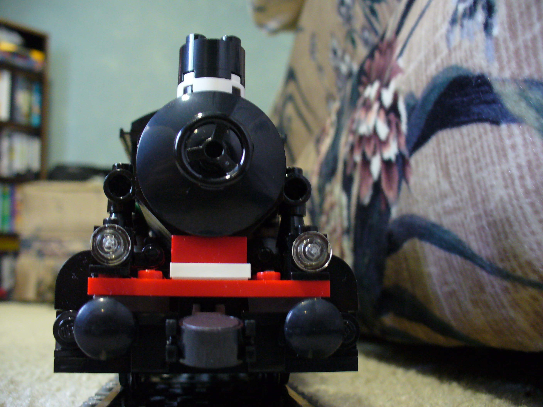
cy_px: 204
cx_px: 272
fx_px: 580
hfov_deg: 50.1
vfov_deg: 38.7
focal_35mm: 37
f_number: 2.8
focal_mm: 6.1
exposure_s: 1/8
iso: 200
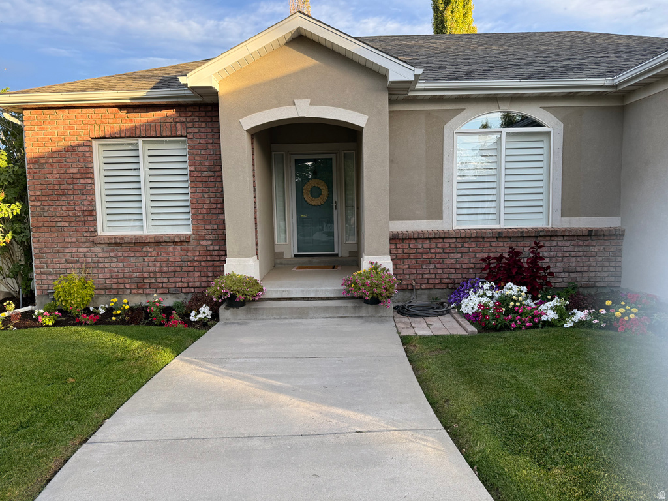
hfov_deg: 71.6
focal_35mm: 24
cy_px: 250
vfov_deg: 56.8
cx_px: 334
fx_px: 463
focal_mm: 6.76
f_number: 1.78
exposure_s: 1/370
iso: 100
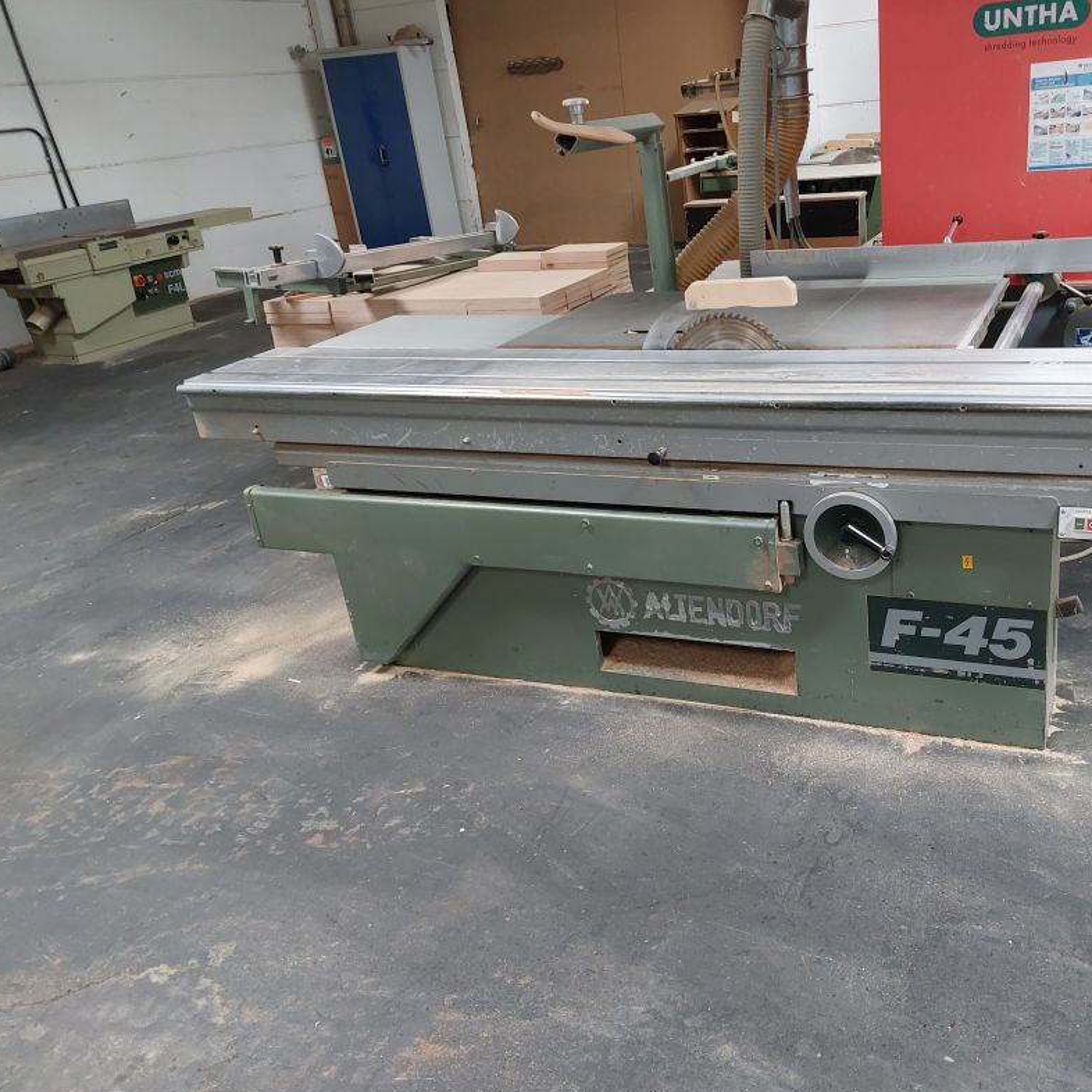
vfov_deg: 54.0
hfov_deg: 53.1
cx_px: 722
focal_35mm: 30
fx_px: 1071
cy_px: 554
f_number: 1.8
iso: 400
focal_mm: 5.23
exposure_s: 1/50
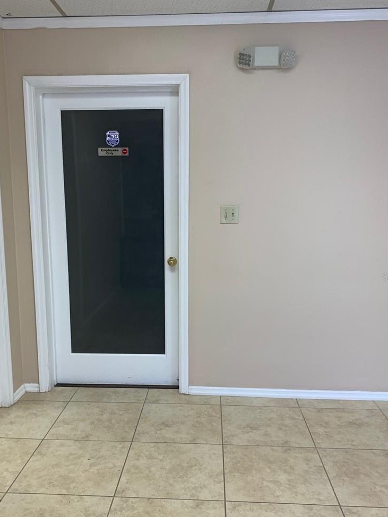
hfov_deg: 44.1
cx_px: 182
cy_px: 276
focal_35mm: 32
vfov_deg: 56.8
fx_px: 478
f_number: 1.8
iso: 80
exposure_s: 1/120
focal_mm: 4.25
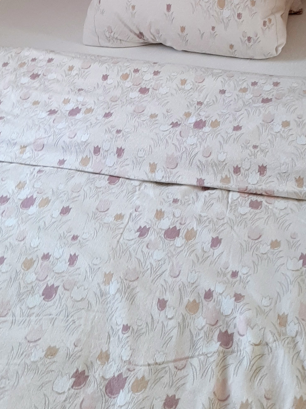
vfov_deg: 33.3
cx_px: 136
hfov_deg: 27.5
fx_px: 625
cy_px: 6
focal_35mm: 53
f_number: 1.7
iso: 64
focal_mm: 3.93
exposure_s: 1/50
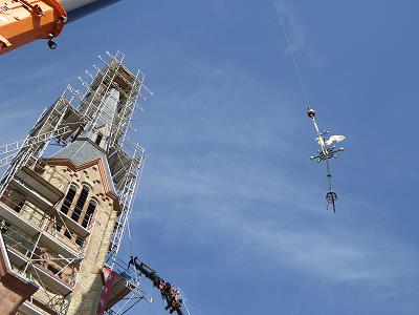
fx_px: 508
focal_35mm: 42
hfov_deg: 44.8
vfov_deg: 34.3
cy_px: 158
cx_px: 210
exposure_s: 1/640
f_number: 3.8
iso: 100
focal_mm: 7.2
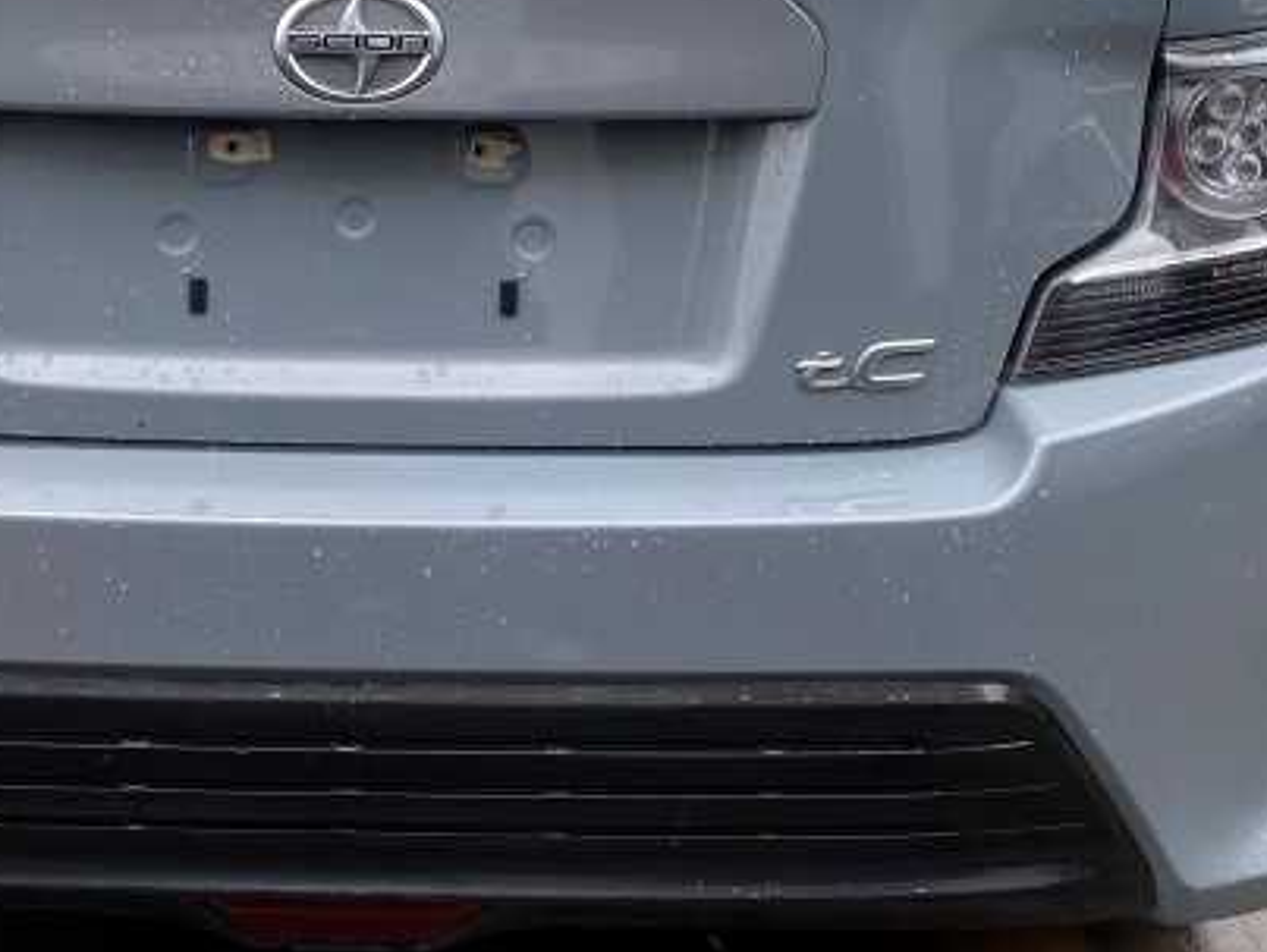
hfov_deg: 28.8
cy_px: 352
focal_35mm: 66
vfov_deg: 22.2
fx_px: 2418
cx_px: 280
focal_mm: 4.25
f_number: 1.8
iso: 32
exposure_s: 1/637
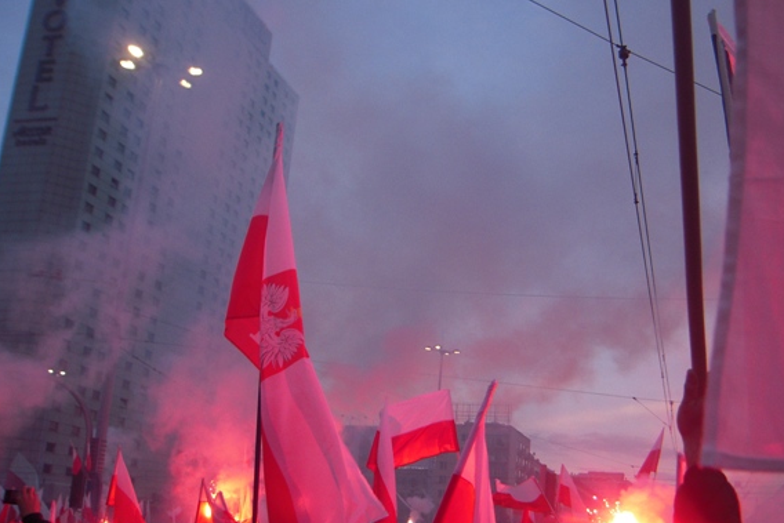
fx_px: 893
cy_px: 370
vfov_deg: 32.2
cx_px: 526
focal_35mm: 41
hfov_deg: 46.6
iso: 125
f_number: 2.7
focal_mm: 5
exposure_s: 1/250
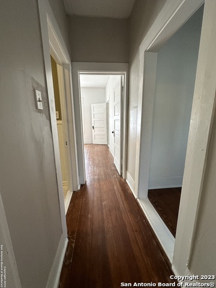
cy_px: 144
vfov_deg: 102.1
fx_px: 116
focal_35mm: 14
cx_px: 108
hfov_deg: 85.7
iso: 160
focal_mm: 2.22
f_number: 2.2
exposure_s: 1/120
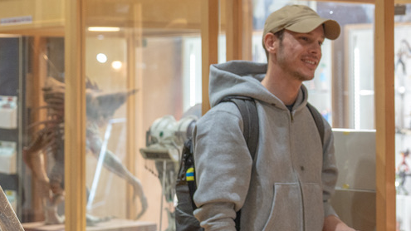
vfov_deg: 10.5
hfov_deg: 18.0
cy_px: 48
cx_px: 447
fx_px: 1253
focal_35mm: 115
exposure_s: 1/250
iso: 1250
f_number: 2.8
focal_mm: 50
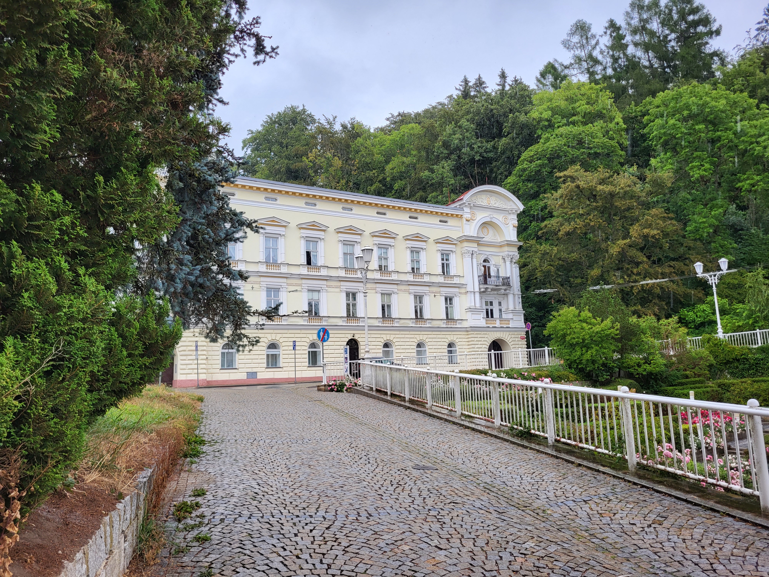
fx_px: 578
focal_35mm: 26
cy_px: 288
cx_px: 384
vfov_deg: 53.1
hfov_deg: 67.3
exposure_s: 1/278
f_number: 1.8
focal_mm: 5.4
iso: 40
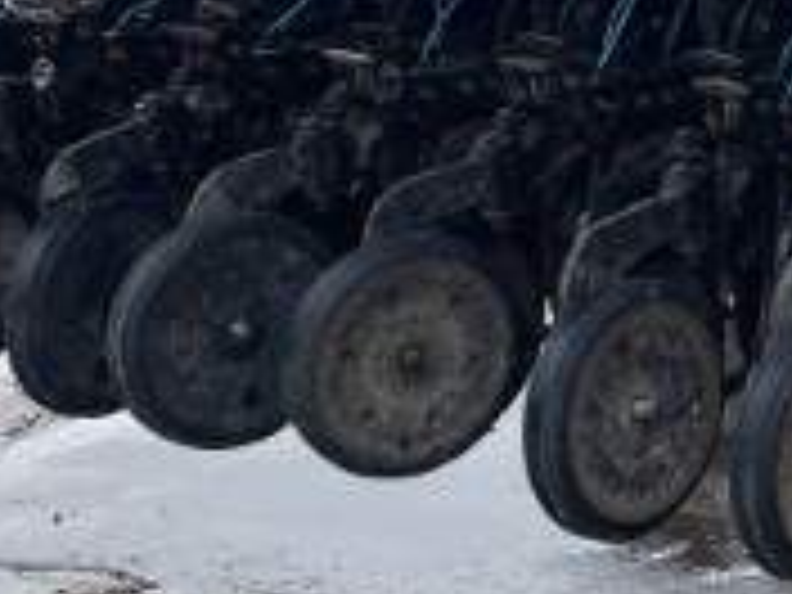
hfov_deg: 15.1
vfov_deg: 12.1
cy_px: -238
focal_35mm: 118
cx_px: 1282
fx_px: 2700
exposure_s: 1/1553
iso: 32
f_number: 1.6
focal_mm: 4.2
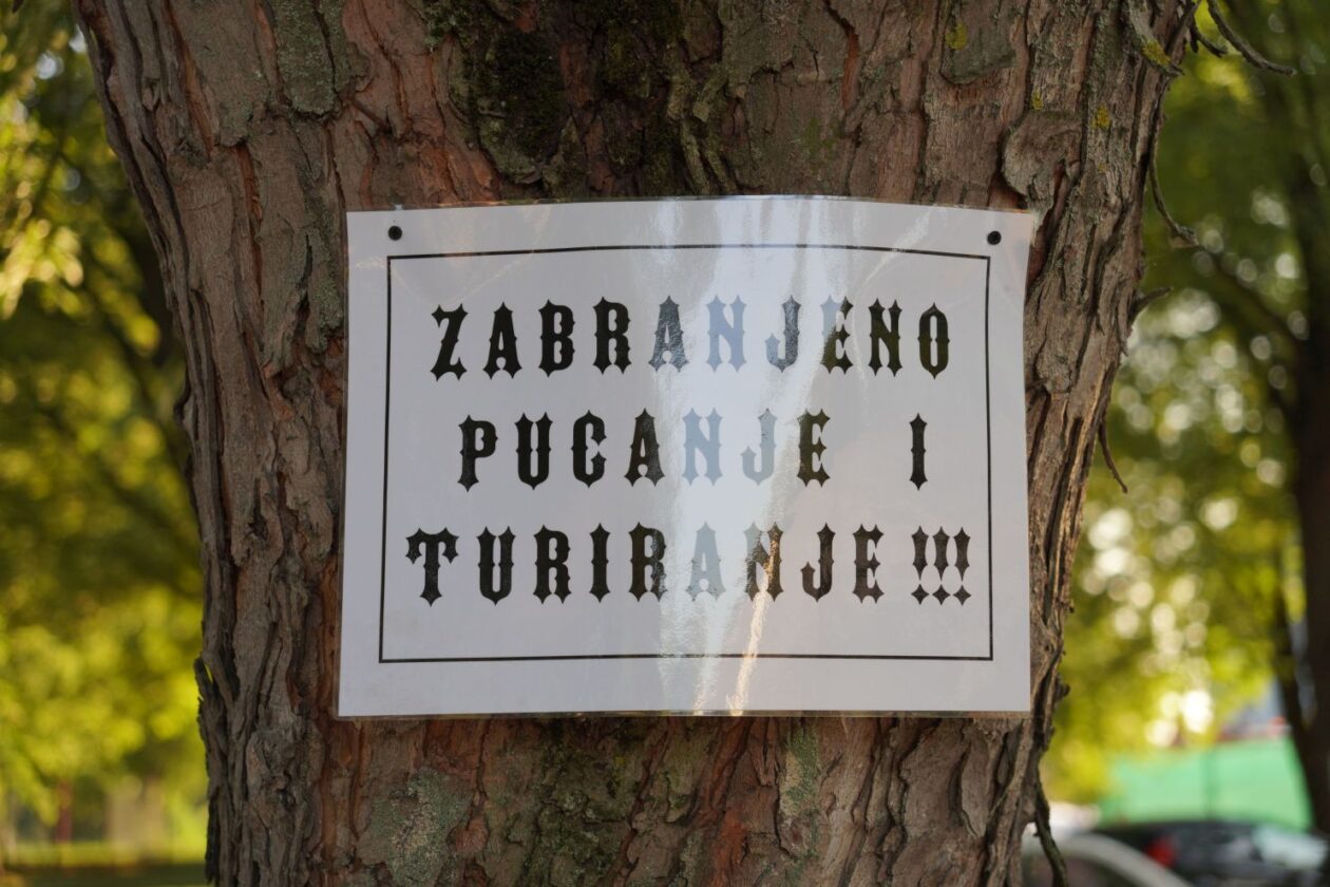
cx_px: 665
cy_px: 444
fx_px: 2771
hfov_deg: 27.0
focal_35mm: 75
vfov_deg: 18.2
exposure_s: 1/200
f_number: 2.8
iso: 160
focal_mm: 50
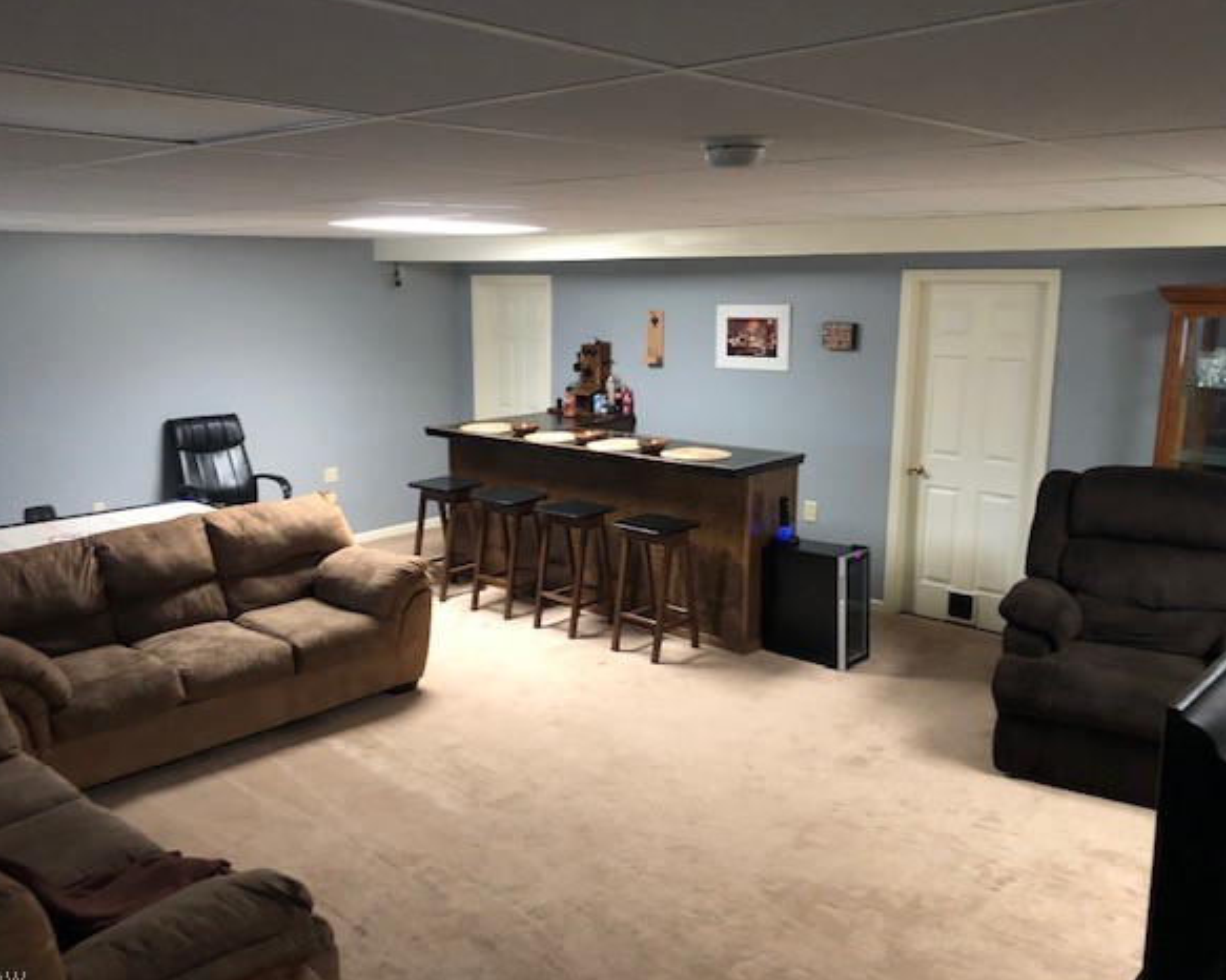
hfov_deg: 58.7
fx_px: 1088
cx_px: 564
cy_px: 496
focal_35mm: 30
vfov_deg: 48.5
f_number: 1.8
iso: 100
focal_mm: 3.99
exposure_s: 1/11
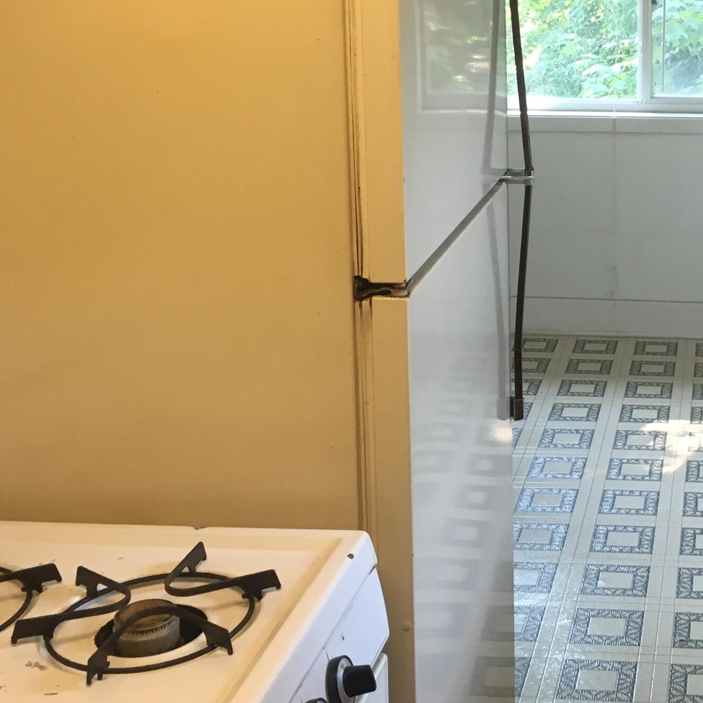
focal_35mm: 58
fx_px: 1333
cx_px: 626
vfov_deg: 29.0
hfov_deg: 28.5
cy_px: 160
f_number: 2.2
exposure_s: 1/30
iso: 50
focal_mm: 4.15
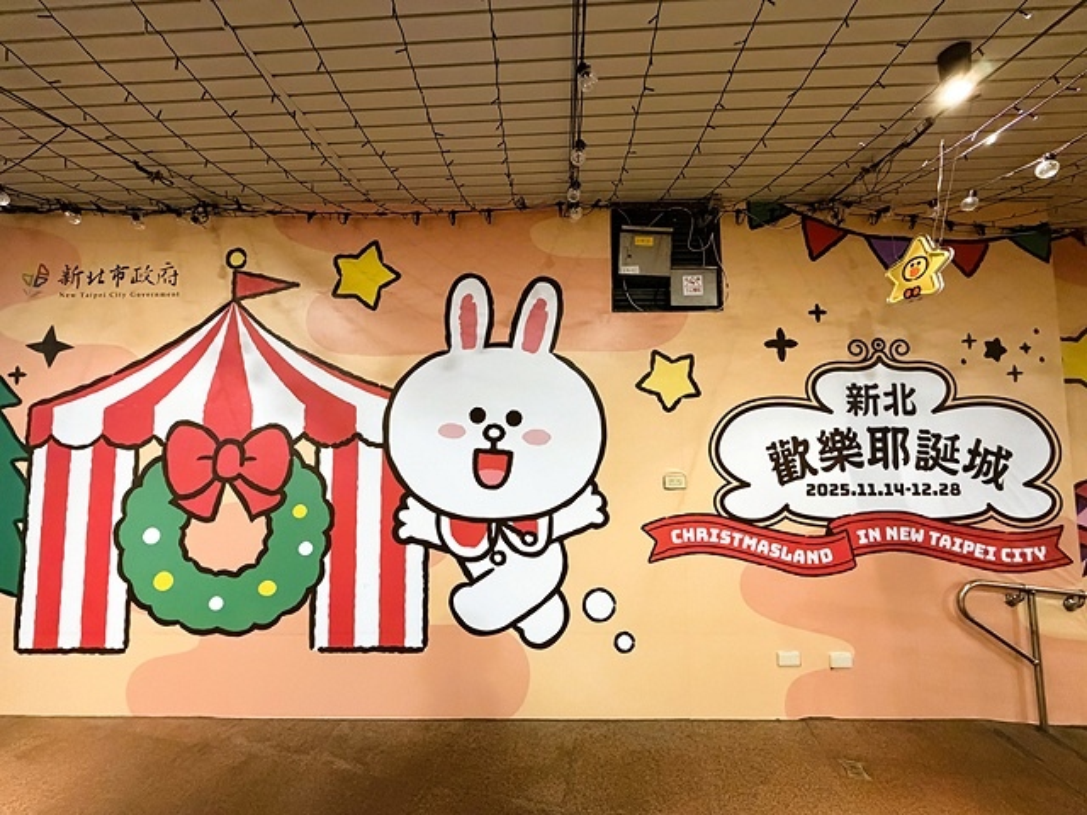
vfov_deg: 85.7
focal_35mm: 14
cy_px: 408
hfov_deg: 102.1
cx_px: 544
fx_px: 440
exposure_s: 1/60
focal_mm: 2.22
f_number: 2.2
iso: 800
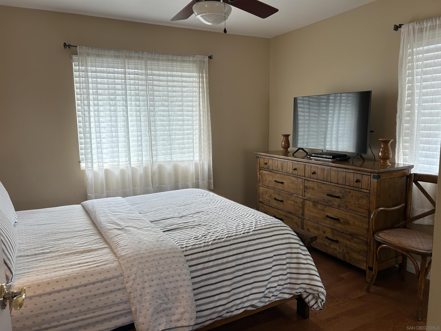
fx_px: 331
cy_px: 166
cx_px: 220
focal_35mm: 26
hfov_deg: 67.3
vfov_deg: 53.1
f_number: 1.5
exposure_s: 1/139
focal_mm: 5.7
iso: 40
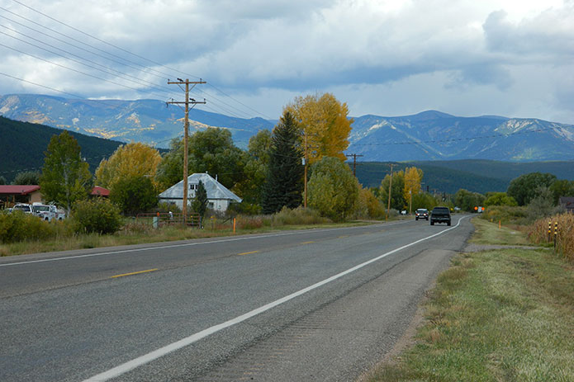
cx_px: 288
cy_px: 183
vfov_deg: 15.5
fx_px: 1403
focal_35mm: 88
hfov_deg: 23.1
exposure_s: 1/500
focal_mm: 15.1
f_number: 4.2
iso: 80
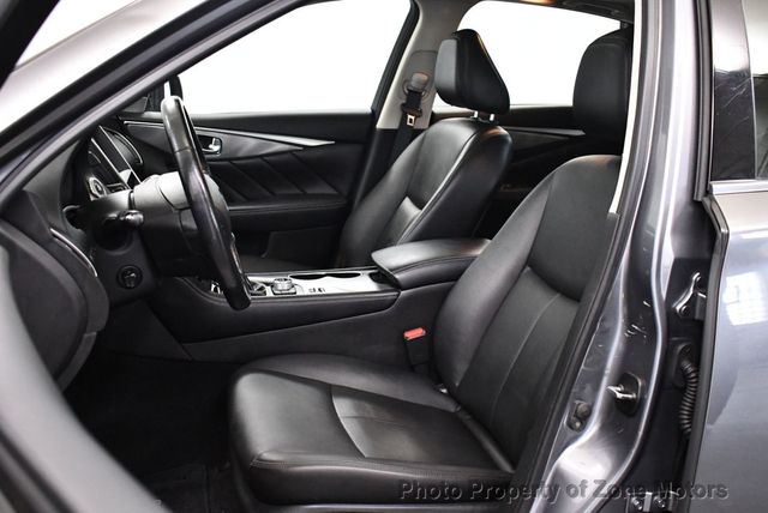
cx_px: 384
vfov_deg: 36.9
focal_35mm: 36
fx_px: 769
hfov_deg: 53.1
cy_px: 256
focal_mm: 18
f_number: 3.5
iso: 3200
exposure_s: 1/125
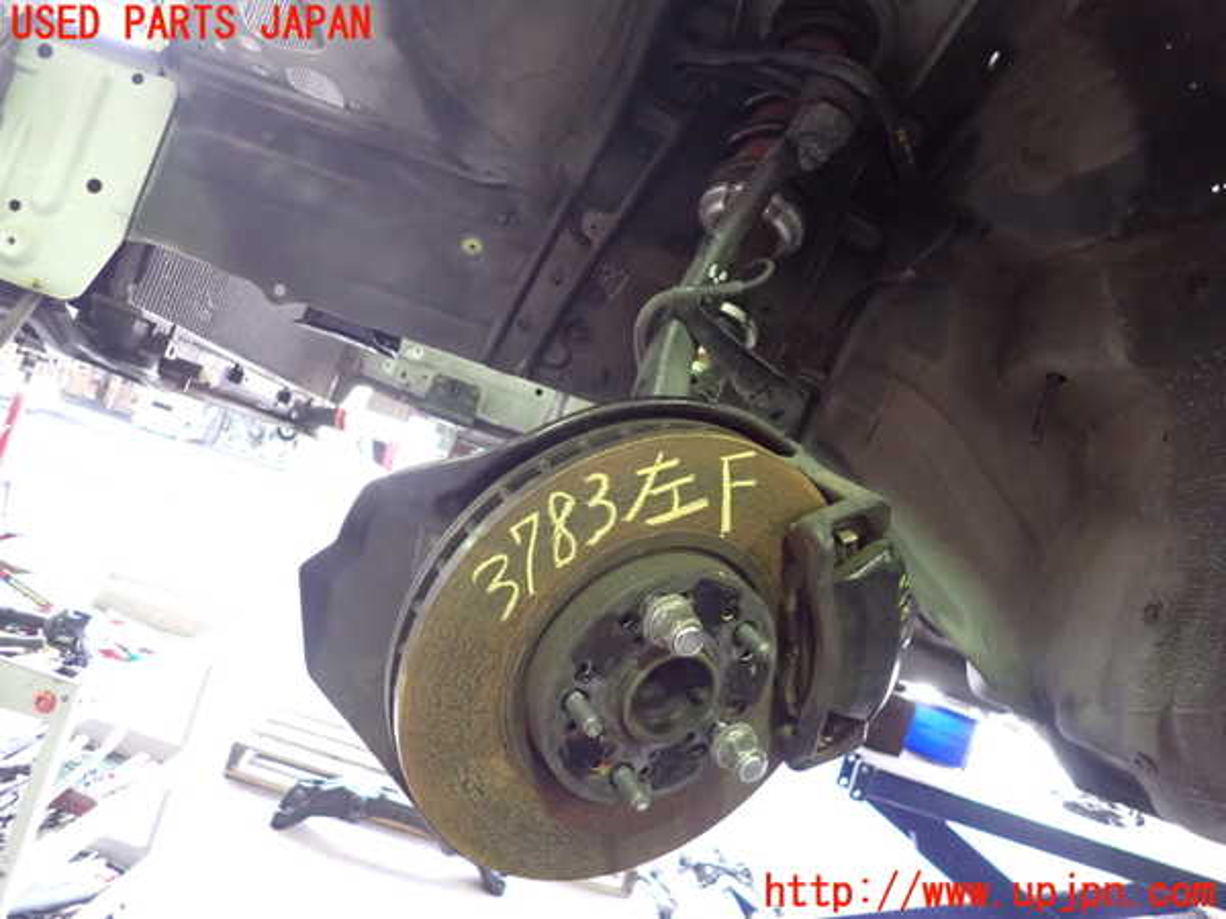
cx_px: 613
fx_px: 885
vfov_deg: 54.9
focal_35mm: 25
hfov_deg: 69.4
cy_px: 460
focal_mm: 4.5
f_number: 2
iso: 1250
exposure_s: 1/80
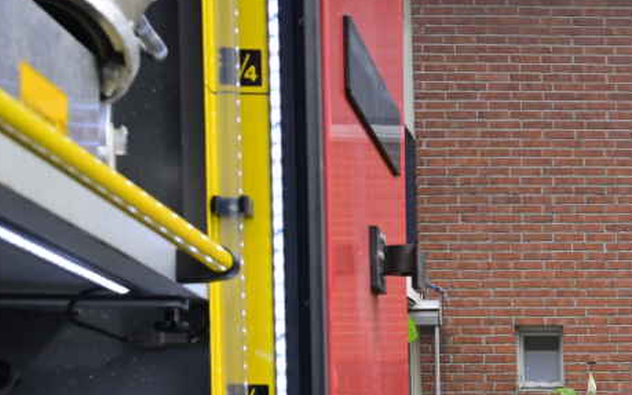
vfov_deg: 11.7
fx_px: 1860
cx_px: 841
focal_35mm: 108
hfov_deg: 17.9
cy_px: 568
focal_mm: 30
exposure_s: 1/640
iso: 360
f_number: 6.3
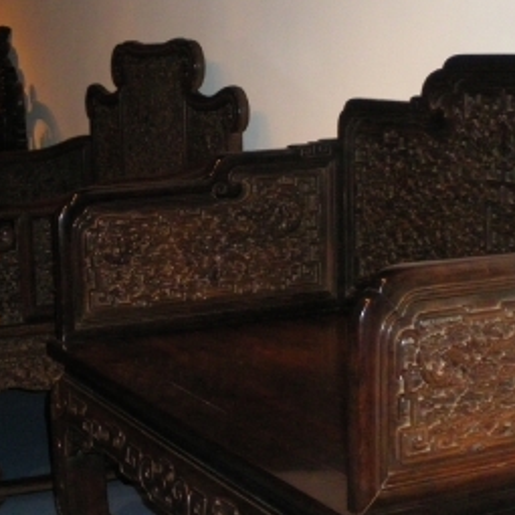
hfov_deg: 23.1
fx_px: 1262
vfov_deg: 23.1
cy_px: 271
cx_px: 271
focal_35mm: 75
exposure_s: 1/50
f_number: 3.5
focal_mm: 6.3
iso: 400
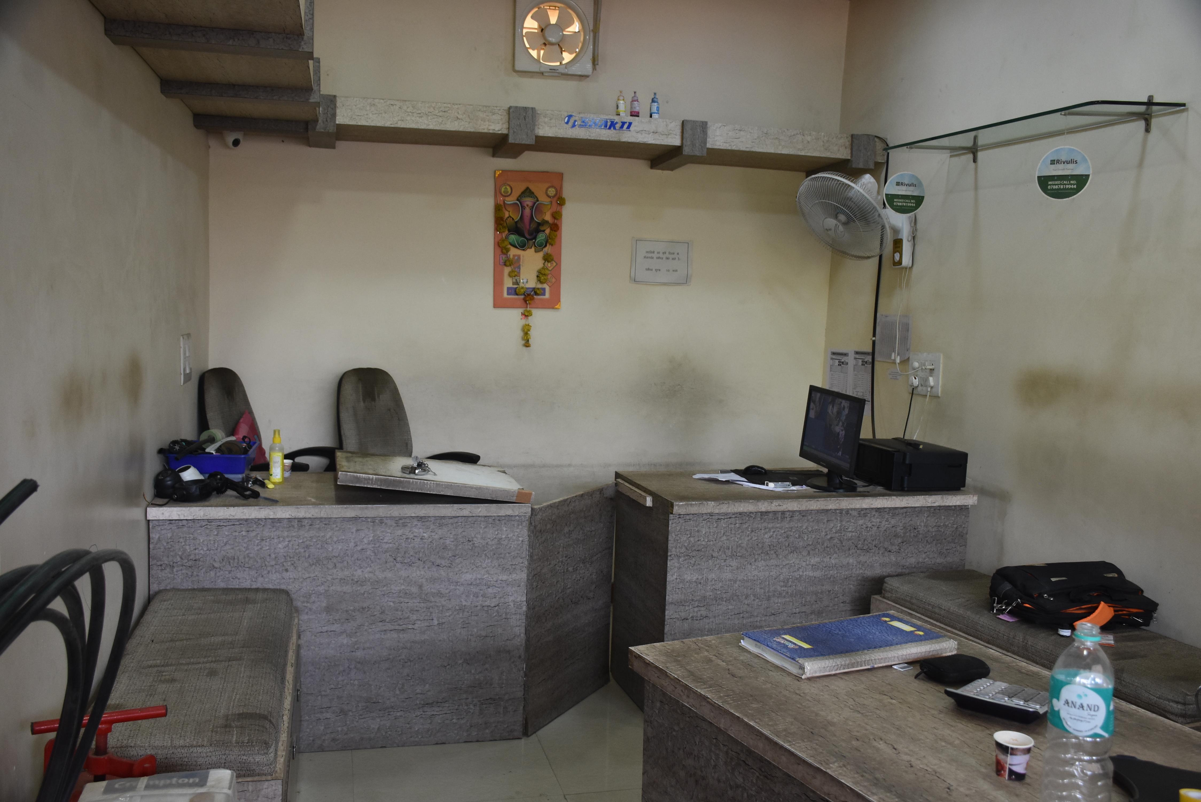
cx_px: 600
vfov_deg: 40.0
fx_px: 1101
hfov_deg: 57.2
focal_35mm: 33
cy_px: 401
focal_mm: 22
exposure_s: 1/100
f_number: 5
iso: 800
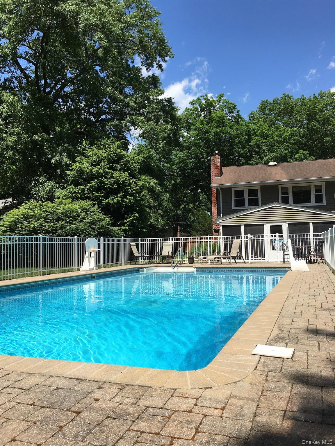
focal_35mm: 29
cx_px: 168
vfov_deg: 61.7
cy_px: 223
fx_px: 374
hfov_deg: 48.2
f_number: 2.2
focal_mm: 4.15
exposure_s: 1/1350
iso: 25
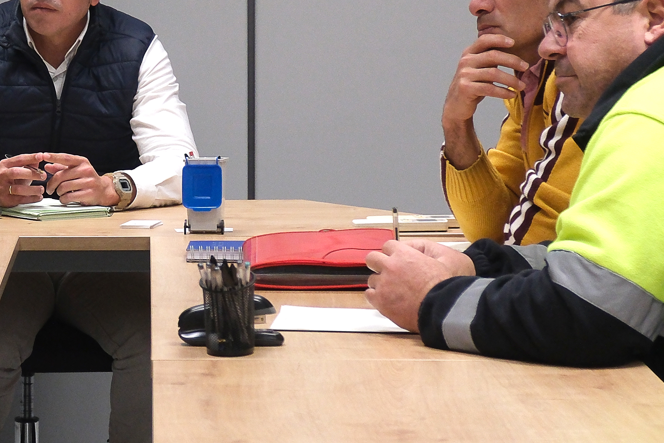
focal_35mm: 151
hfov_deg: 13.3
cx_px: -115
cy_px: 175
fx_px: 2785
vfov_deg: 9.1
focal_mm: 31.5
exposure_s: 1/250
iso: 1250
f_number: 3.6
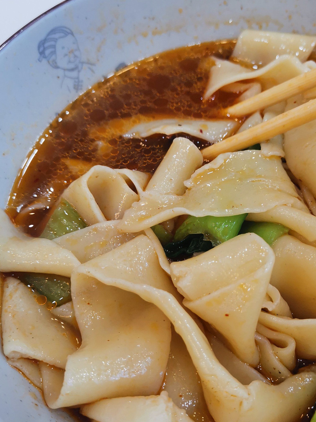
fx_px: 450
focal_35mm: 37
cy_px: 246
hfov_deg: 38.5
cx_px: 195
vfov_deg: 49.9
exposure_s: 1/100
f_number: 1.8
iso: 125
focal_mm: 4.75
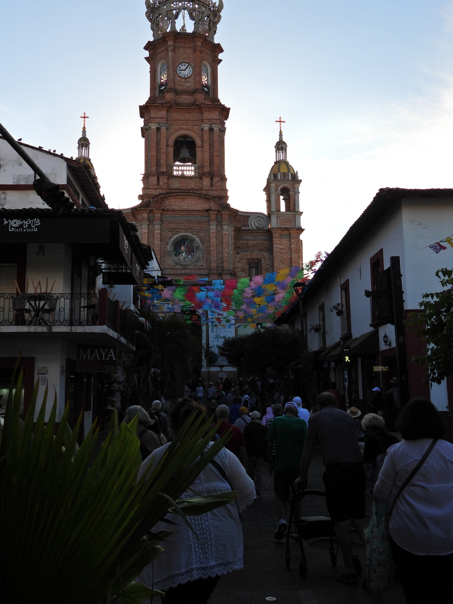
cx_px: 226
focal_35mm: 35
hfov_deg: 40.7
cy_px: 302
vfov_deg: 52.6
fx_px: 611
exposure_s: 1/1600
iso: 100
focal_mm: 6.2
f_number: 3.2
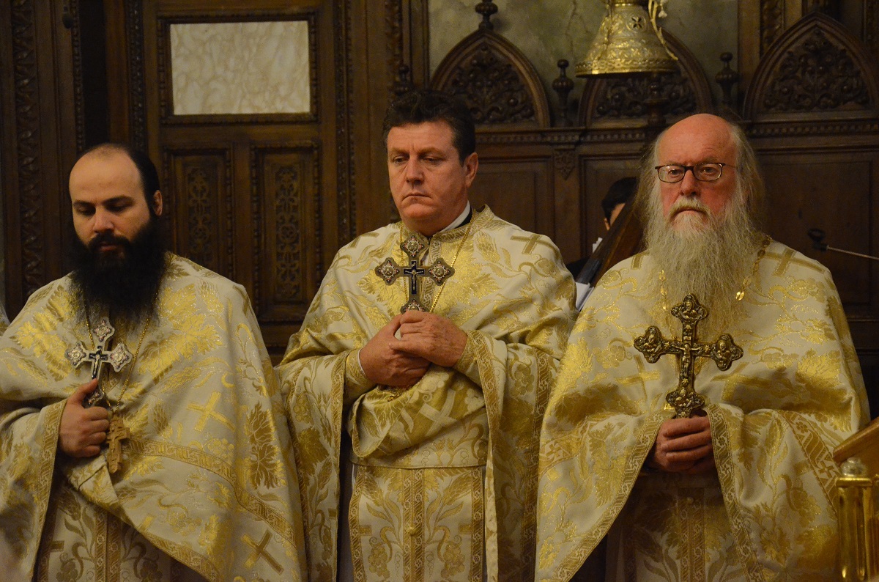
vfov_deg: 13.0
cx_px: 440
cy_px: 291
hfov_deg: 19.5
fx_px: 2558
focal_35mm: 105
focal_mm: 70
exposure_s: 1/40
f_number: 5.3
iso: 5000
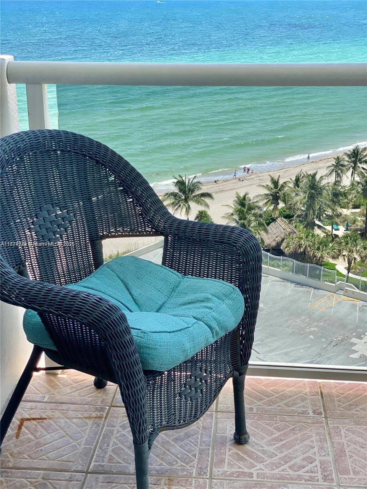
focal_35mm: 52
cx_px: 184
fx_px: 735
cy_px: 244
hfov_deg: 28.0
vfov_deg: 36.8
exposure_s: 1/343
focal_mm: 6
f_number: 2
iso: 20
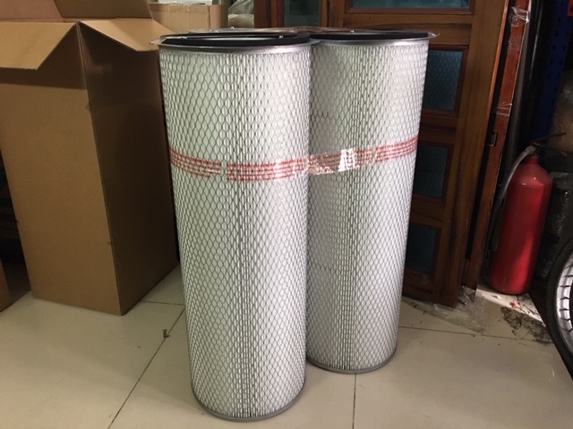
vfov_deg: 48.2
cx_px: 286
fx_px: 480
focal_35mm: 29
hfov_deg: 61.7
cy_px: 214
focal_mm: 4.15
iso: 100
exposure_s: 1/8
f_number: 2.2
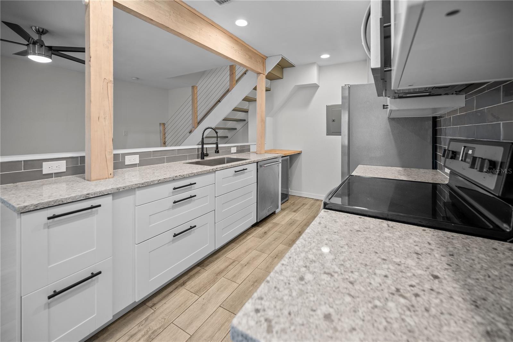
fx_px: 199
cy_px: 171
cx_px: 256
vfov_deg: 81.2
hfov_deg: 104.3
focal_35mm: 14
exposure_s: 1/6
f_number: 4
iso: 100
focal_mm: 14
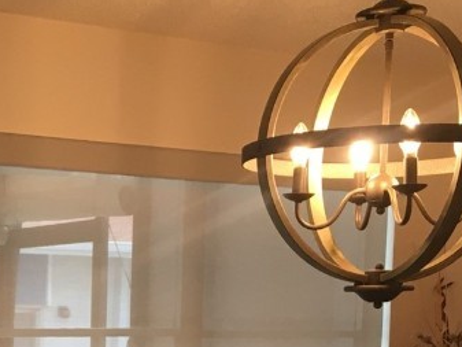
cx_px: -74
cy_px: 433
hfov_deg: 20.9
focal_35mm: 88
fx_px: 1175
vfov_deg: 16.0
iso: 50
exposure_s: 1/30
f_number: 2.2
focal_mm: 4.15
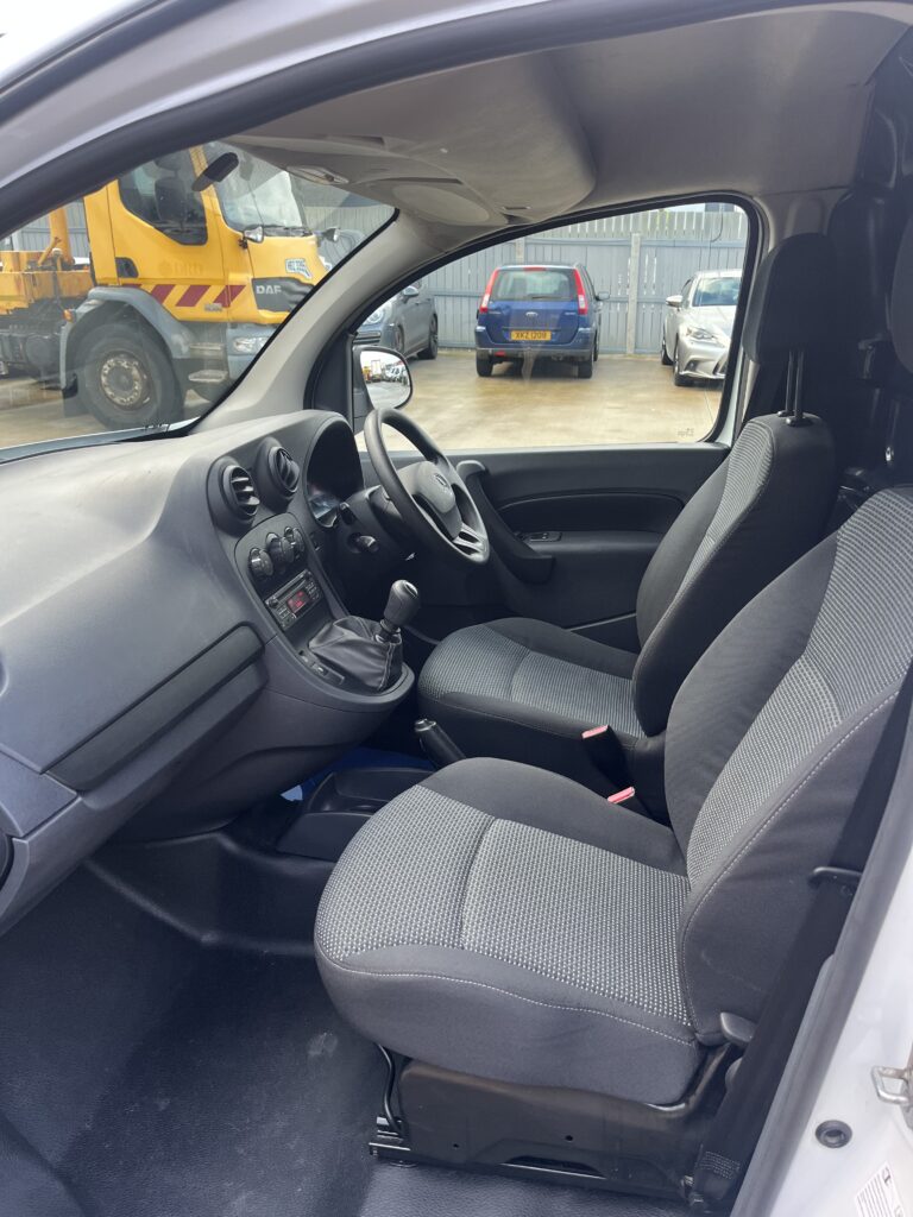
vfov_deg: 67.3
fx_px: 914
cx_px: 456
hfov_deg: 53.1
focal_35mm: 26
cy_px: 608
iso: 80
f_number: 1.6
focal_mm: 5.1
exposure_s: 1/121
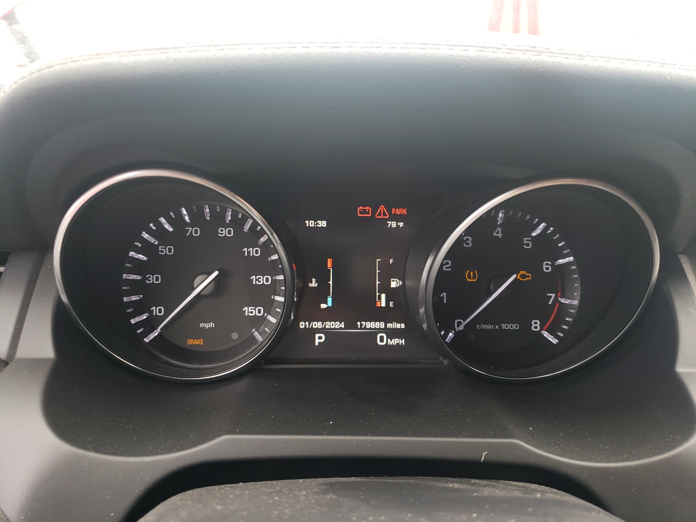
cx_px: 348
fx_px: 523
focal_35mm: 26
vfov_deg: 53.1
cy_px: 261
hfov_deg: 67.3
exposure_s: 1/120
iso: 96
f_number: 1.5
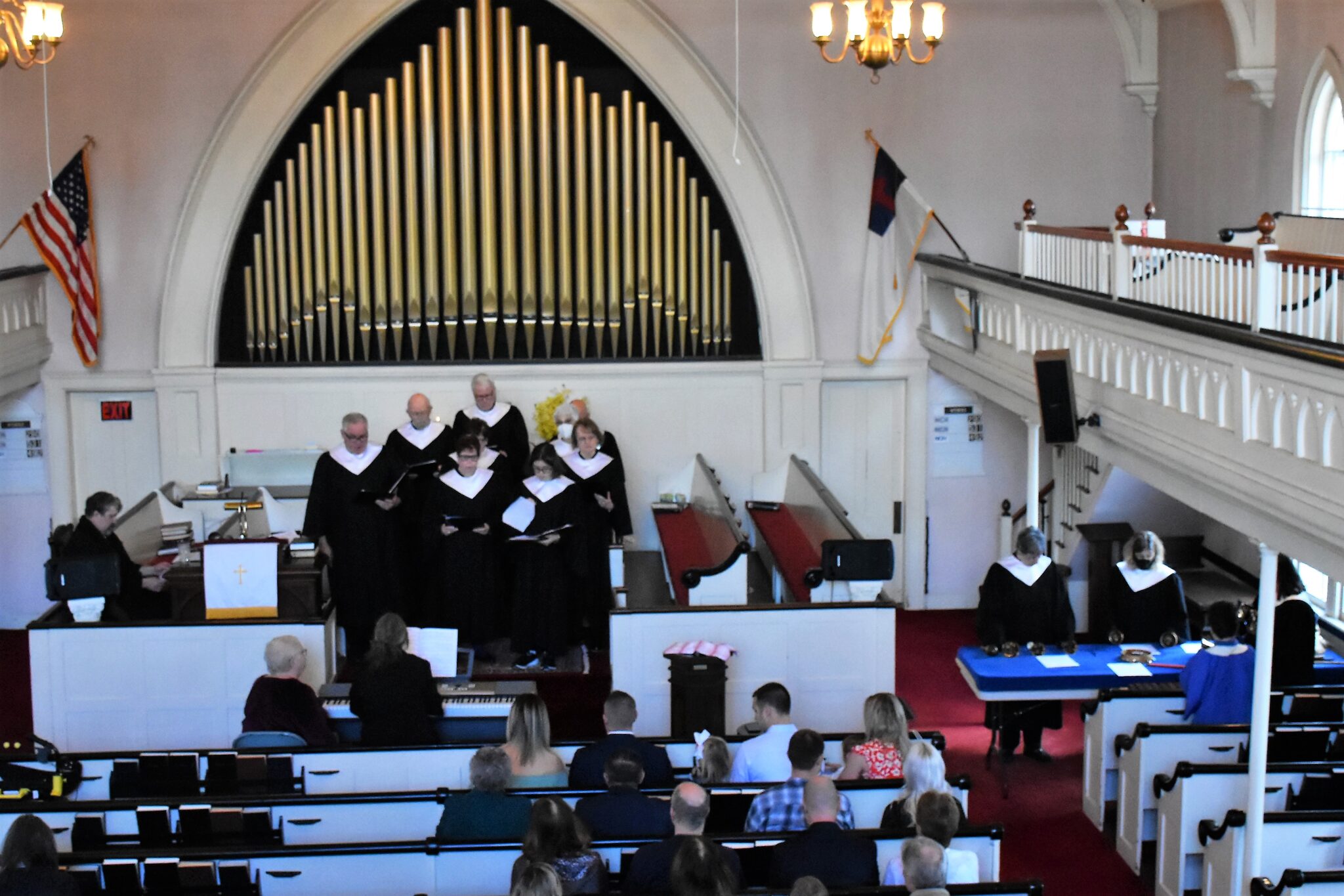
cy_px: 448
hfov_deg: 55.1
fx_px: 1288
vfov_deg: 38.4
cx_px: 672
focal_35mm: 34
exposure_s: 1/250
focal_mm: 23
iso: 3200
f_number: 3.8
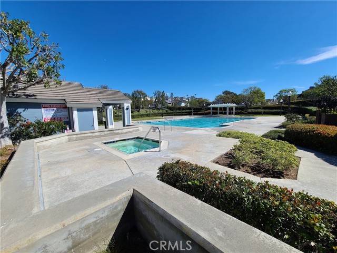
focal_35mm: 13
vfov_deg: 89.9
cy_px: 126
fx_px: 127
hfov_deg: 106.2
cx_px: 168
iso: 50
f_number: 2.2
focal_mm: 2.2
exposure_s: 1/2364
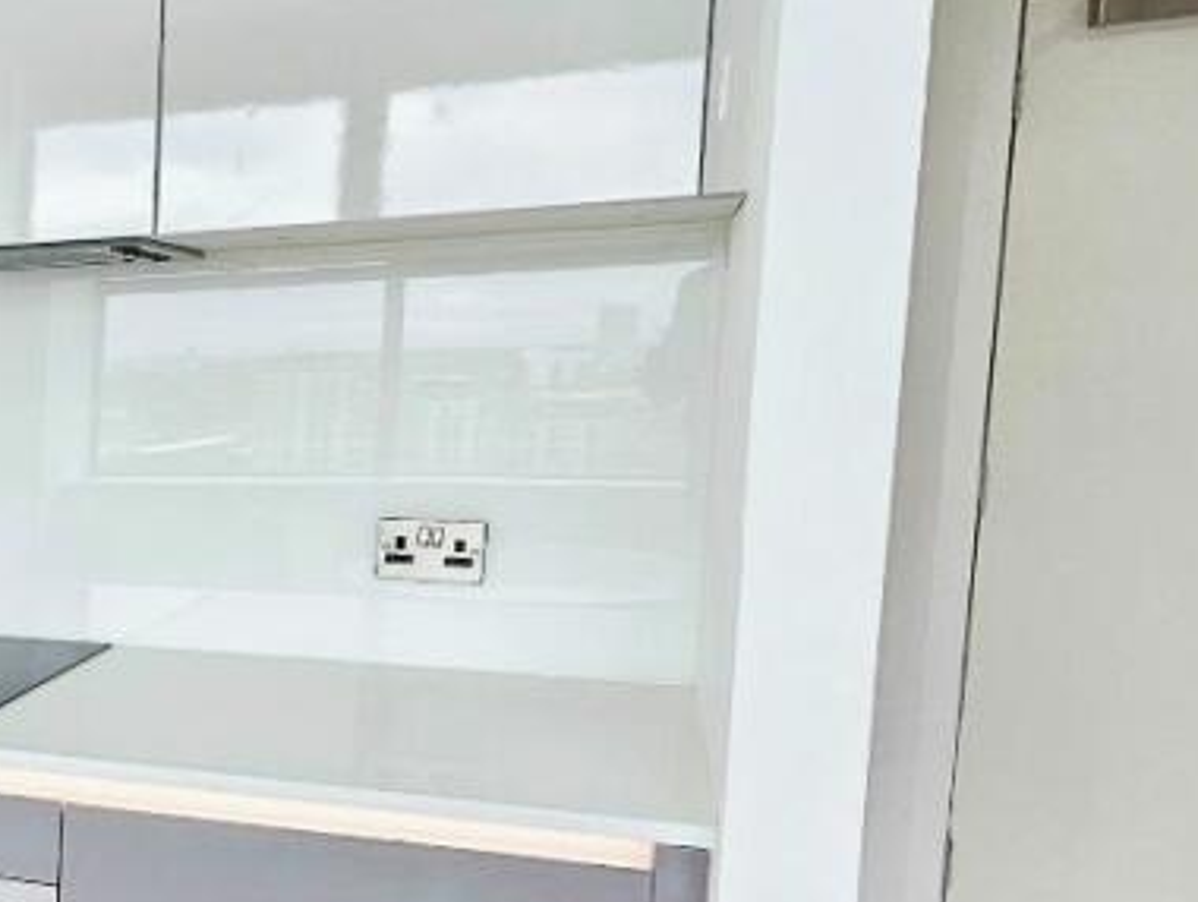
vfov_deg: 39.4
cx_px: 76
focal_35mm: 35
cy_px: 702
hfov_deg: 46.4
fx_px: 1213
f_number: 2.2
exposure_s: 1/50
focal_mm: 1.74
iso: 64
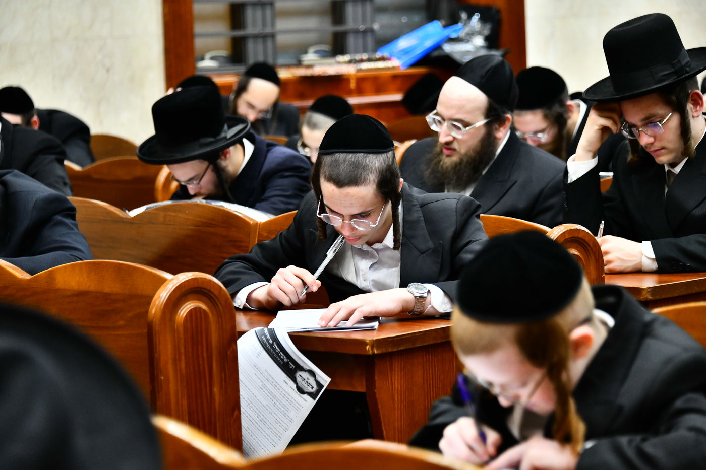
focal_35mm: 135
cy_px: 235
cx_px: 353
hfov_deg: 15.2
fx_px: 2647
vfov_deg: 10.2
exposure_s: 1/125
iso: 3200
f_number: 5.6
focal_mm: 135
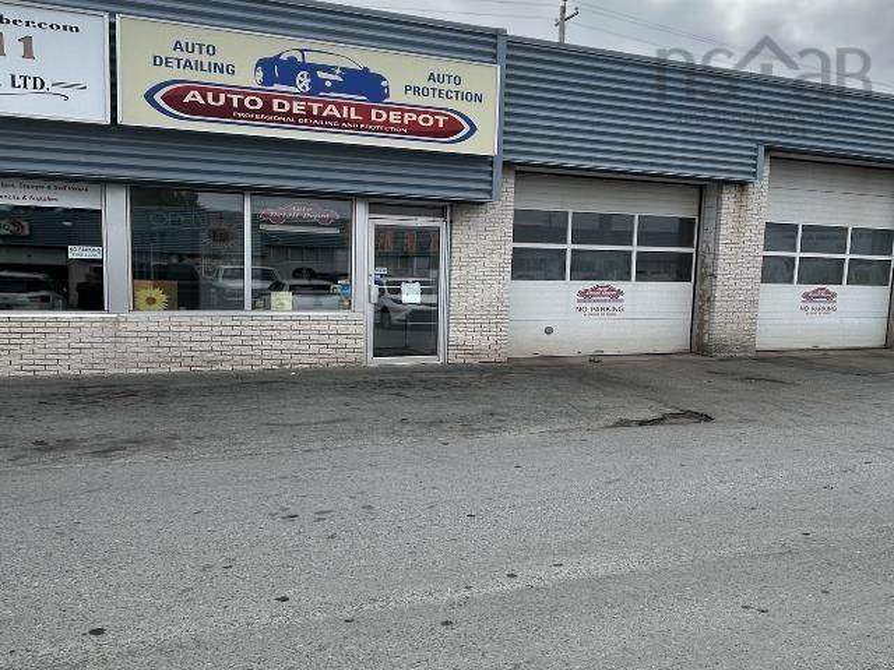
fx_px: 542
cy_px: 335
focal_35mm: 21
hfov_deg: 79.0
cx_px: 447
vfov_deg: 63.4
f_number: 2.4
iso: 32
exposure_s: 1/395
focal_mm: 1.54
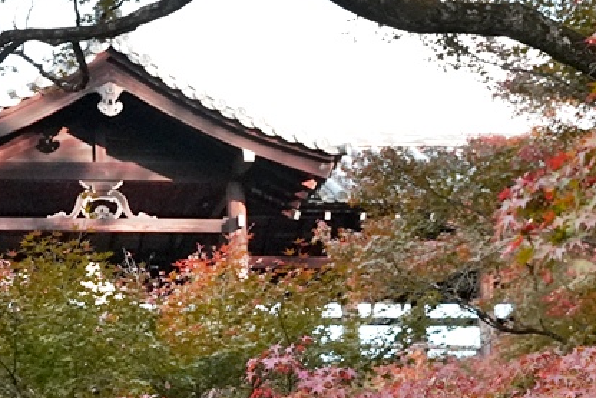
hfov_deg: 13.5
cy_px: 430
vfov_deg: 9.1
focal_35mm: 150
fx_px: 2485
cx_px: -21
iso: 5000
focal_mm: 40.7
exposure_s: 1/2000
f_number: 5.6
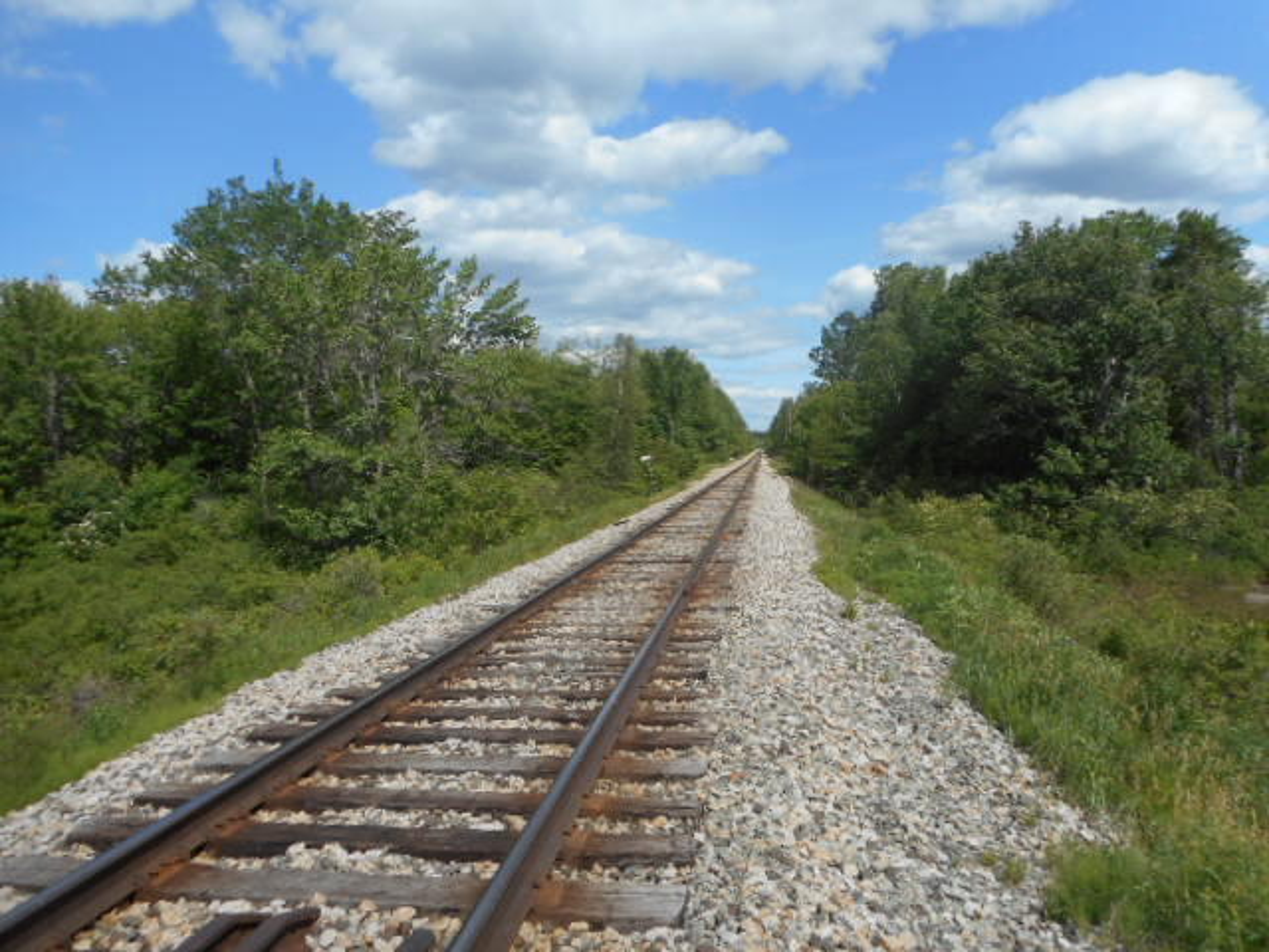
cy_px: 476
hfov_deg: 69.4
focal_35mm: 25
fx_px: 916
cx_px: 634
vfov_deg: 54.9
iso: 80
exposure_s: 1/800
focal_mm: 4.5
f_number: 3.7
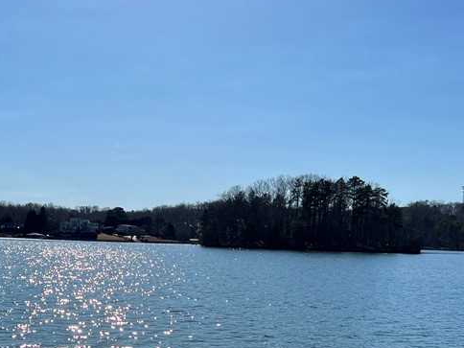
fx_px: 737
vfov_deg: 25.9
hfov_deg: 34.1
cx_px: 104
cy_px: 299
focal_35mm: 55
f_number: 1.5
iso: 50
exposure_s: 1/9434
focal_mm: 5.7
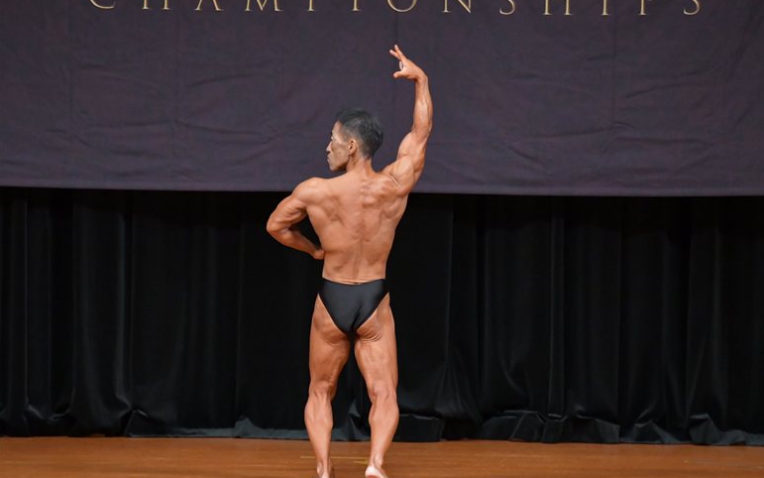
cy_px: 246
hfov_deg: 7.2
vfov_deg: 4.5
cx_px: 383
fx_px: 6080
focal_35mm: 292
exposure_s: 1/400
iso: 5000
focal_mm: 190
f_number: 5.6
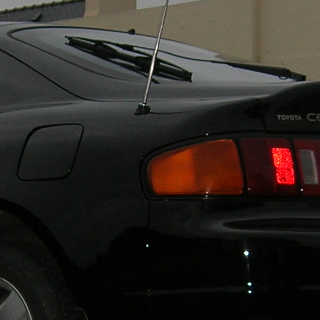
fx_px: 1328
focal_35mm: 127
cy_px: 234
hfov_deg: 13.7
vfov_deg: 13.7
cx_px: 89
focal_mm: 5.7
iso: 50
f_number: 2.9
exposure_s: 1/60.1
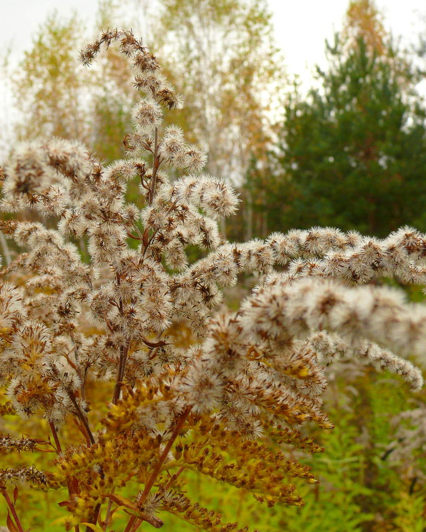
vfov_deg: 40.3
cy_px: 267
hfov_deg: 32.4
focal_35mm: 46
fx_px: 725
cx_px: 135
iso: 200
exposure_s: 1/200
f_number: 4.5
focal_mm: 7.4
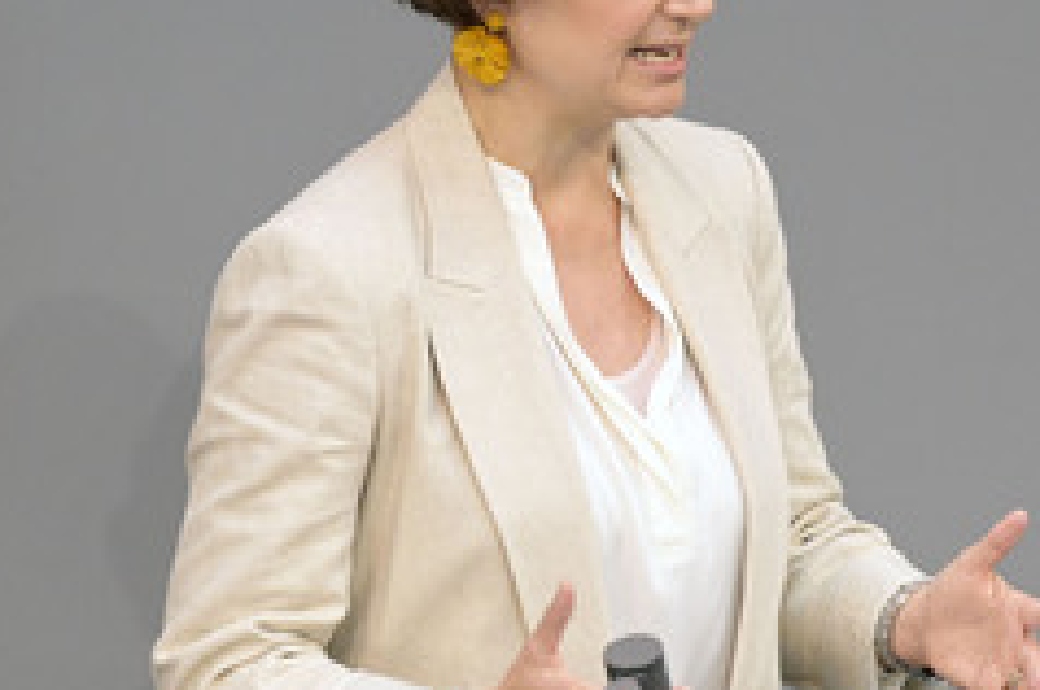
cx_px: 610
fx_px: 21320
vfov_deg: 1.9
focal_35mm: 739
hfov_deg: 2.8
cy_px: 328
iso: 8000
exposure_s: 1/400
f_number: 5.6
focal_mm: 390
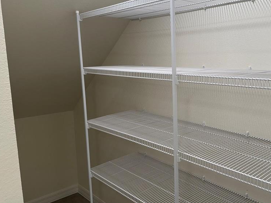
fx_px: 258
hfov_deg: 54.4
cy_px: 92
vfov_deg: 42.9
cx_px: 176
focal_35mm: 33
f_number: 1.78
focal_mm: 6.76
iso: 64
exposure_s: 1/120
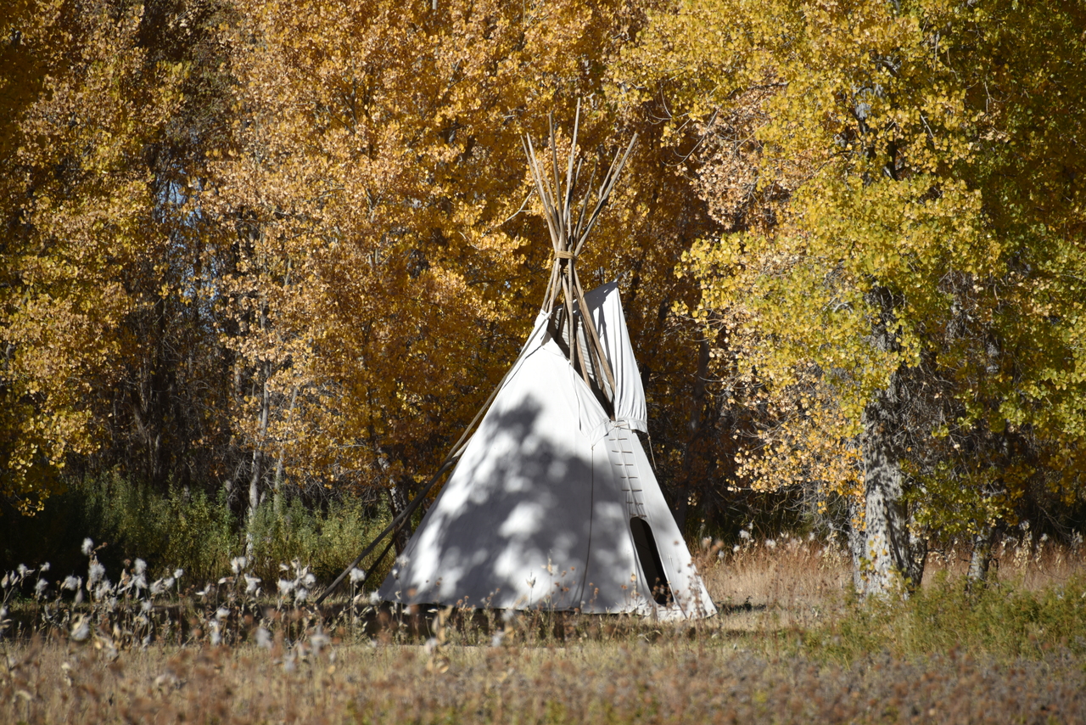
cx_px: 543
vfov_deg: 4.6
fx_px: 9051
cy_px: 362
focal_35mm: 300
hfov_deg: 6.9
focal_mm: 300
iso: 100
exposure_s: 1/640
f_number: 6.3
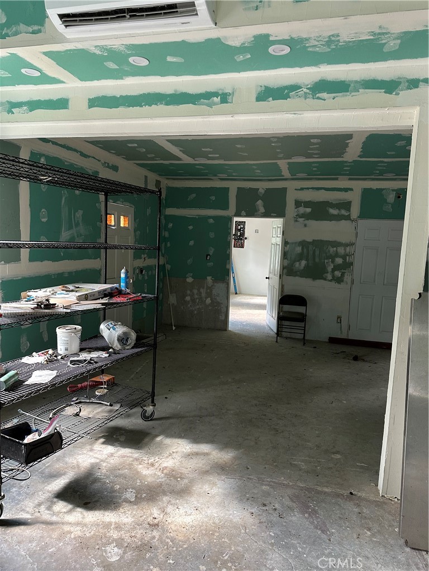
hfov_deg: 56.8
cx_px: 214
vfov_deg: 71.6
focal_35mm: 24
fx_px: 397
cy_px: 286
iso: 250
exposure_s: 1/64
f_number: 1.78
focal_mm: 6.86
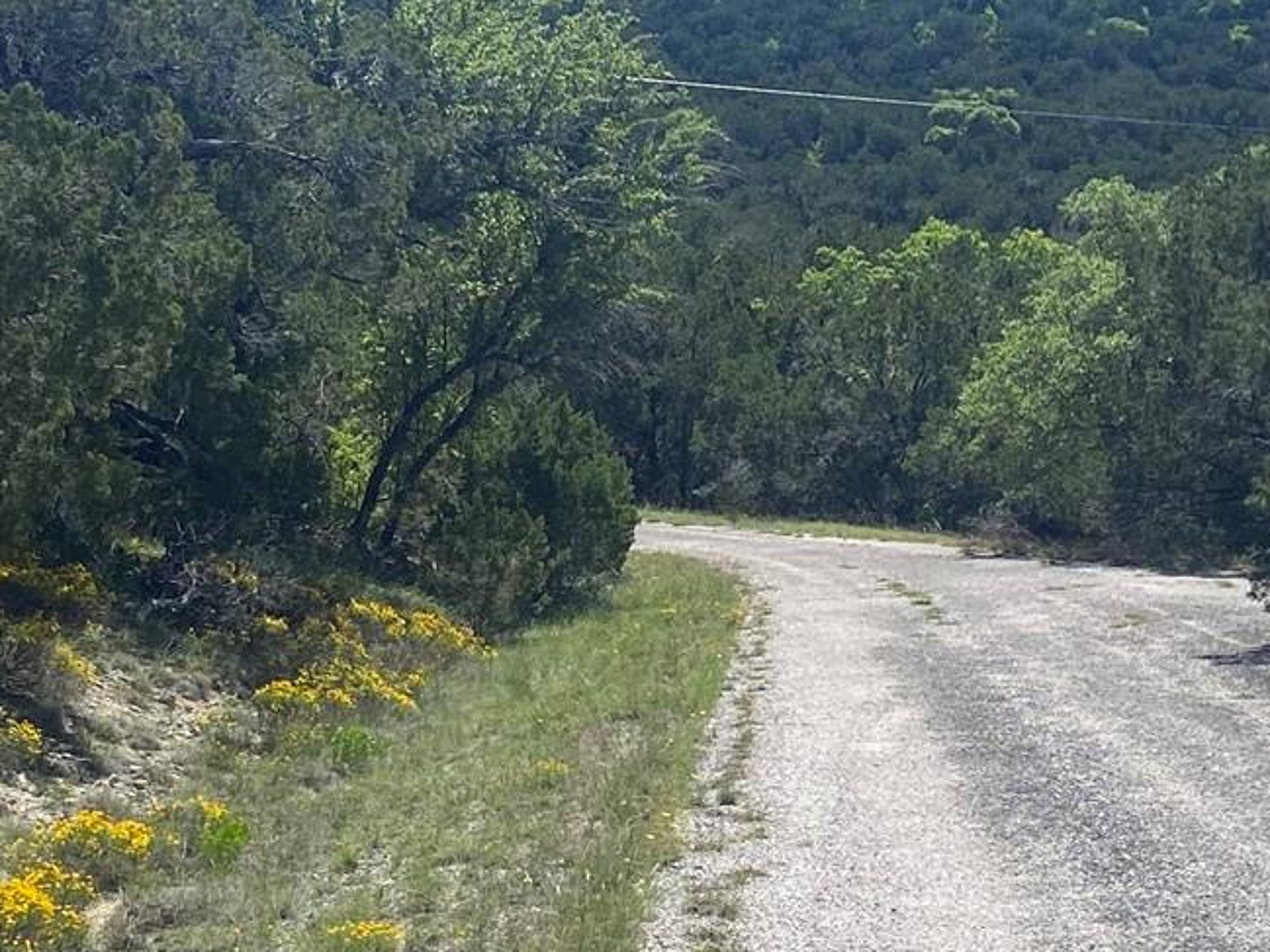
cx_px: 517
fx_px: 3009
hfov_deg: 23.8
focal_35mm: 82
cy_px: 530
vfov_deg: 18.0
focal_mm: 4.25
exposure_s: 1/2967
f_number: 1.8
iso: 32
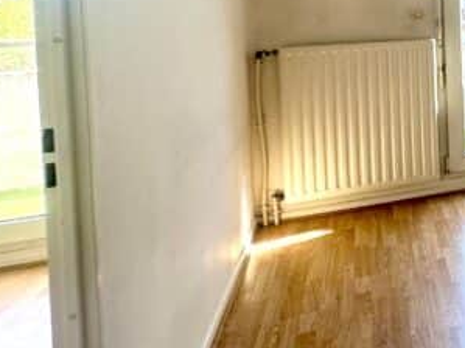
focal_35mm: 48
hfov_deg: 25.1
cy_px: 2
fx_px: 645
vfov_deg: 28.4
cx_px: 760
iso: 40
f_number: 2.2
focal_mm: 2.22
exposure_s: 1/113
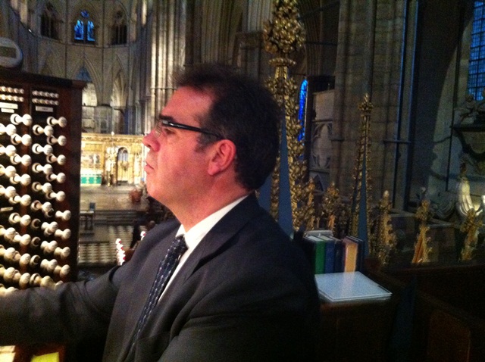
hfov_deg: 52.7
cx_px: 242
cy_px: 181
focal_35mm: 35
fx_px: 490
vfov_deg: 40.6
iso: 1000
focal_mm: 3.85
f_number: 2.8
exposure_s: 1/15
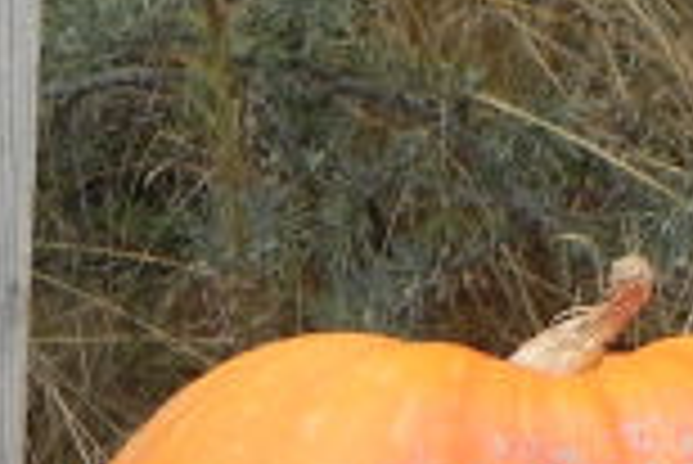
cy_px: 791
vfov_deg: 6.0
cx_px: 803
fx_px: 4355
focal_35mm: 226
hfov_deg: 9.0
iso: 160
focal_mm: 8.2
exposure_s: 1/187
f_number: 5
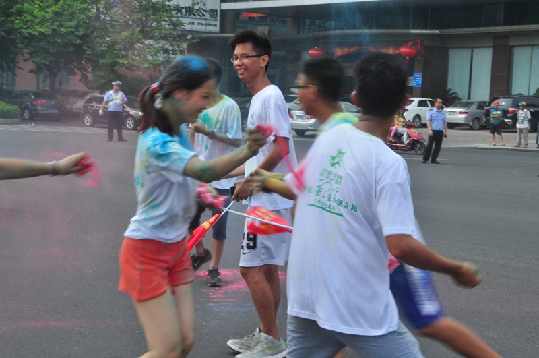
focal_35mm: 75
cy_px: 179
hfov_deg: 27.0
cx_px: 270
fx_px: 1121
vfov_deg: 18.1
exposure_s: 1/80
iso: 250
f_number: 20
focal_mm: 50
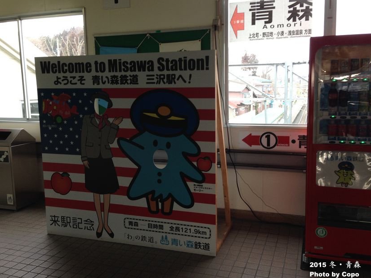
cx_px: 180
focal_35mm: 36
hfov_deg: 51.3
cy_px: 138
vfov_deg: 39.7
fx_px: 386
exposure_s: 1/60
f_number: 2.4
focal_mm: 4.12
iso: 50
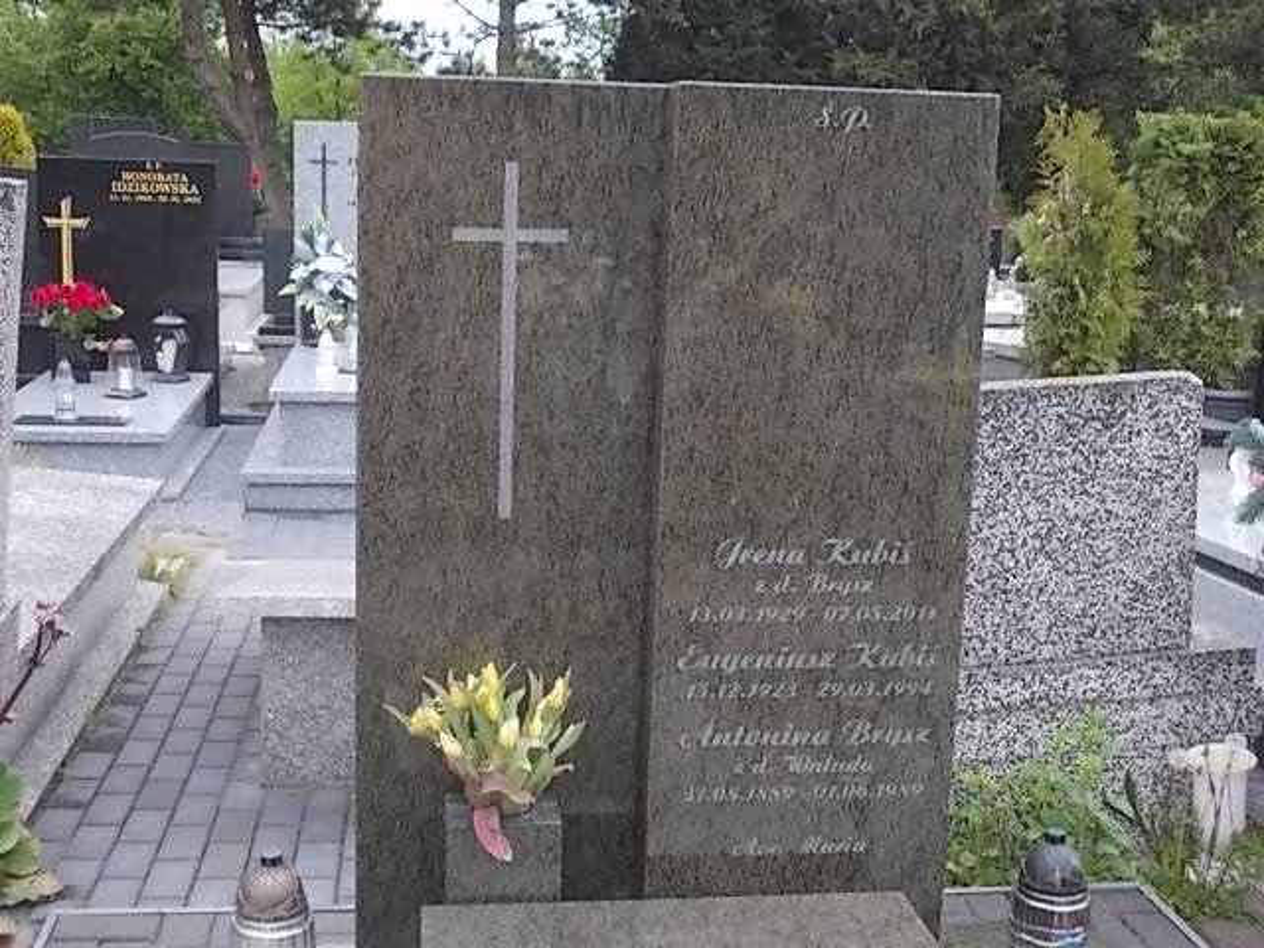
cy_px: 474
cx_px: 632
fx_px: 1570
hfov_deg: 43.9
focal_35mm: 43
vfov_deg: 33.6
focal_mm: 6.1
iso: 80
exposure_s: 1/50
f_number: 3.3
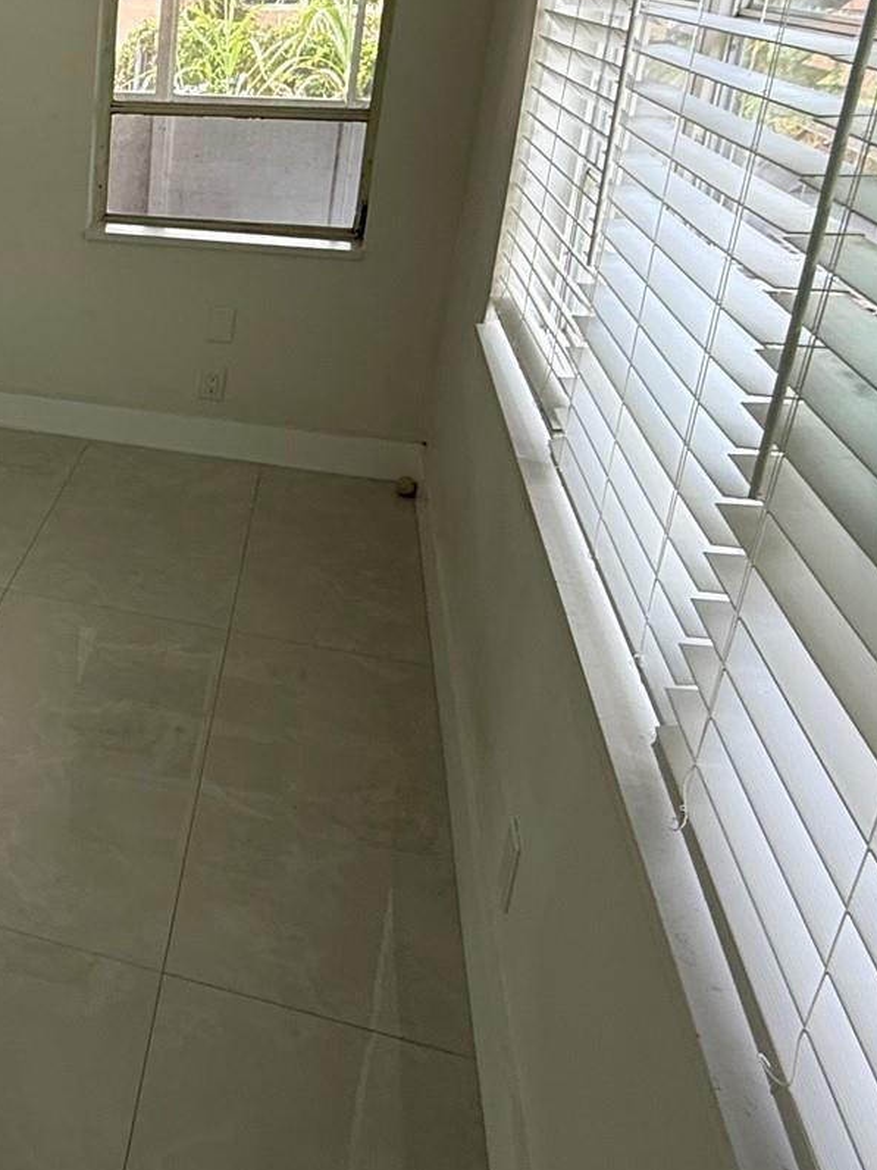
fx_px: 1216
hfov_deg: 33.6
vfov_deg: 50.2
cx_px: -126
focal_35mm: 36
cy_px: 369
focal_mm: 2.22
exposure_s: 1/99
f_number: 2.2
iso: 80
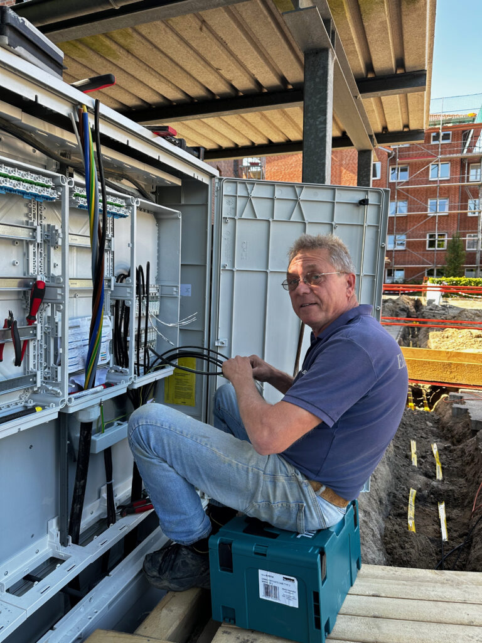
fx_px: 446
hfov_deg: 56.8
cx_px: 241
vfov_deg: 71.6
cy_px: 322
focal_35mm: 24
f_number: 1.78
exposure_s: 1/293
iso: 80
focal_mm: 6.86
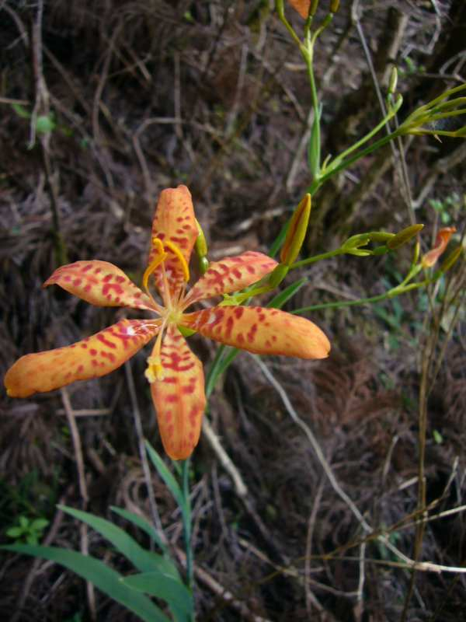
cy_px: 311
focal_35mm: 28
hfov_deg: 49.7
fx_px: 503
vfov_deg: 63.4
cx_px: 233
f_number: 2.8
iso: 80
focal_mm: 4.6
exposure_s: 1/40
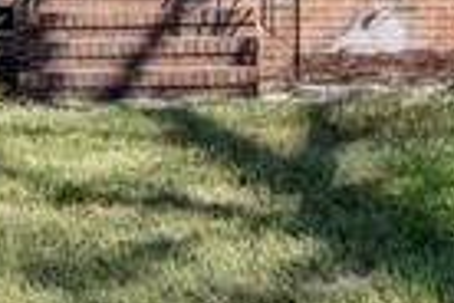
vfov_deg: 12.3
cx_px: 262
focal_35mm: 110
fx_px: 1387
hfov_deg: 18.6
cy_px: -13
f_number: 22
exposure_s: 1/100
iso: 640
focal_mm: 14
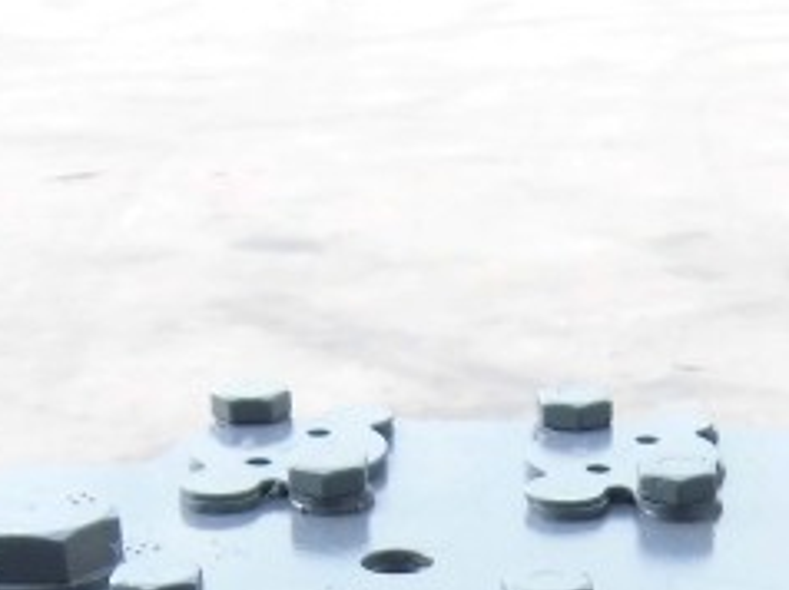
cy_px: 1094
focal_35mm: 112
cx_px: 719
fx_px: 2550
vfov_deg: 12.0
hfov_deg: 17.3
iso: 100
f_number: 2.8
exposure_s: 1/160
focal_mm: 4.7
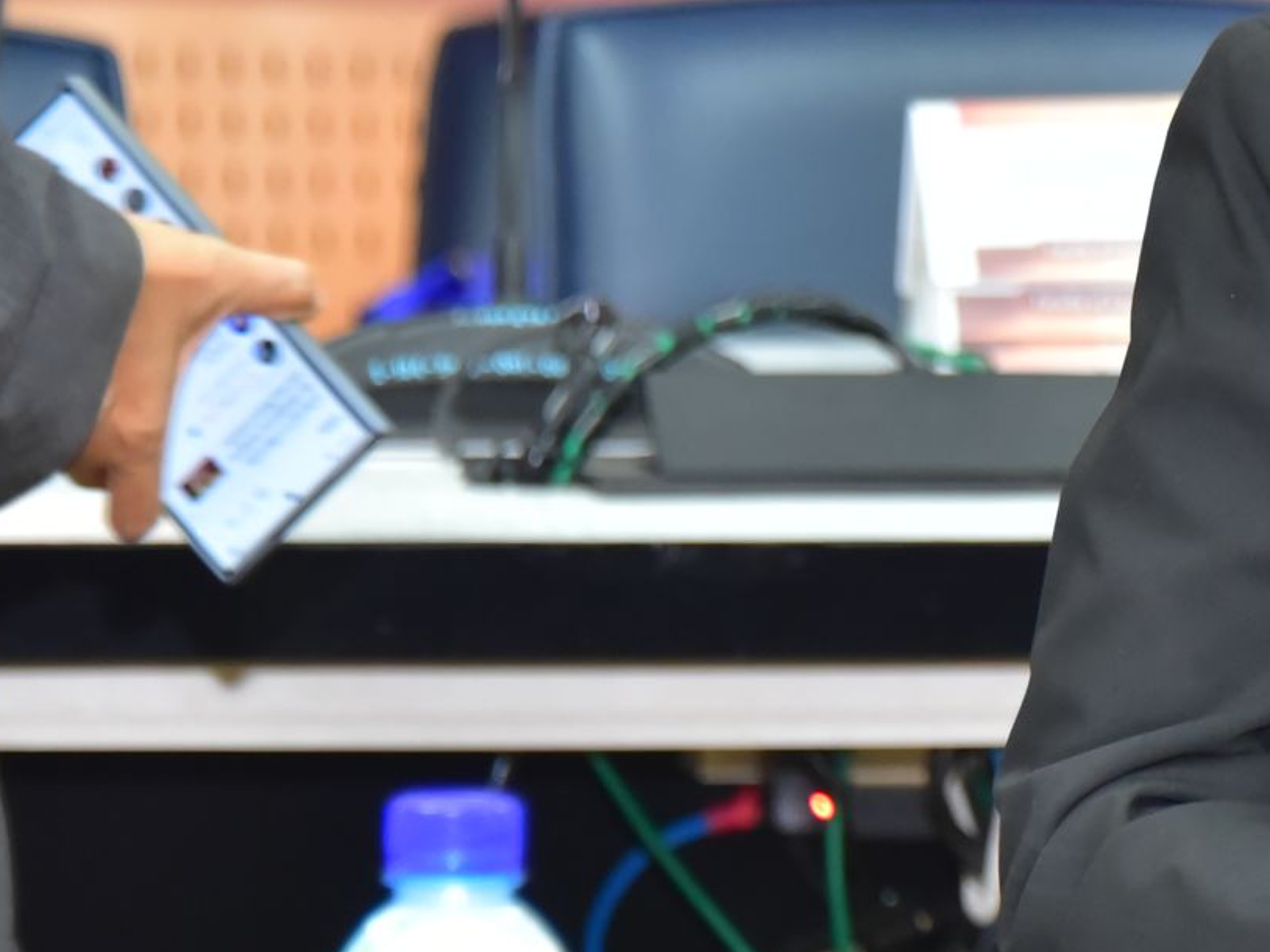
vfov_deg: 3.7
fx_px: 14634
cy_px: 190
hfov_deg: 4.9
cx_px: 1833
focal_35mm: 399
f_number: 5.6
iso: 3200
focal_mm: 135
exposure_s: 1/200
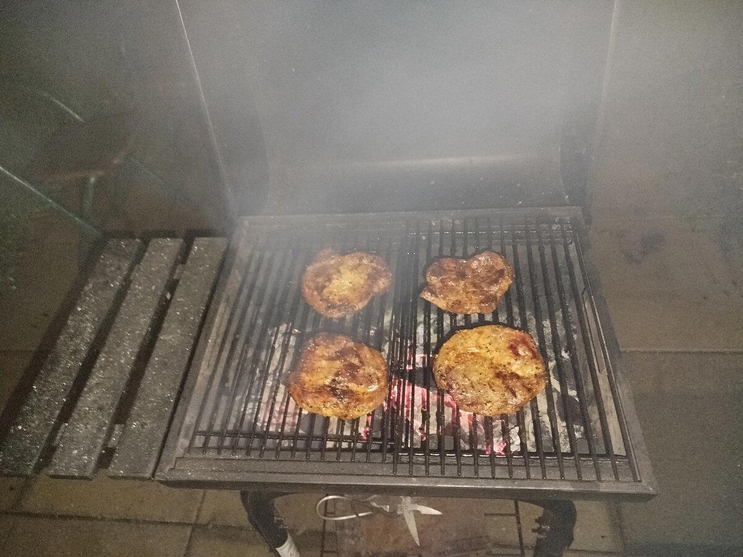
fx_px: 515
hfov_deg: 71.6
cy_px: 278
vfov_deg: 56.8
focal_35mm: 24
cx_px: 372
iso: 1250
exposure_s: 1/10
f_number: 1.7
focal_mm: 5.31
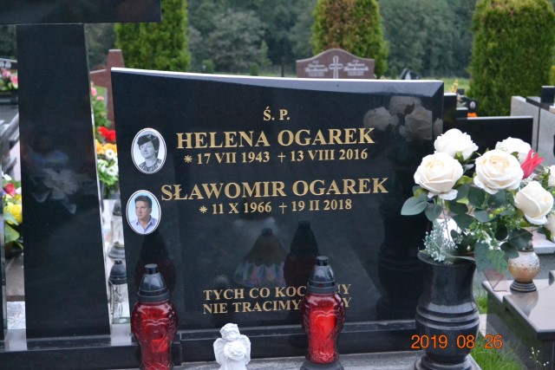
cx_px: 278
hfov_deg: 33.4
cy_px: 185
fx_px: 925
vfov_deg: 22.6
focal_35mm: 60
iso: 3200
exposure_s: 1/50
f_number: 5.3
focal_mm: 40
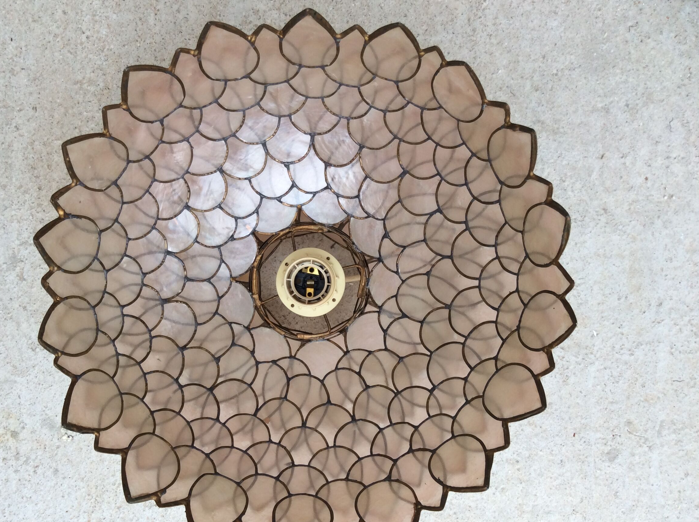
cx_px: 308
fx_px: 726
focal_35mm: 36
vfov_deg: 39.5
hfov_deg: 51.3
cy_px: 284
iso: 32
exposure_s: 1/217
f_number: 2.4
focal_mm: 3.3
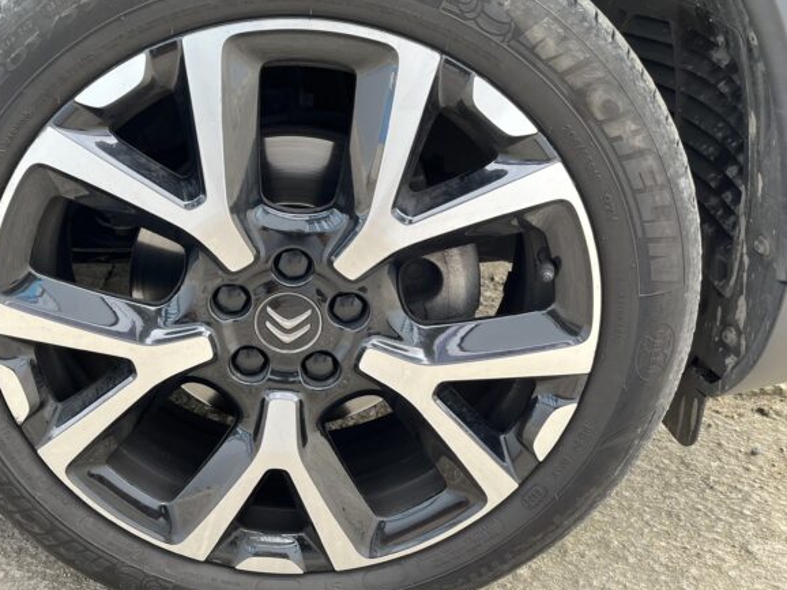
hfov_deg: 50.5
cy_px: 230
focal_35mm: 36
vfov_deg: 39.4
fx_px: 818
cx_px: 270
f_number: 1.6
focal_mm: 5.1
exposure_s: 1/121
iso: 40
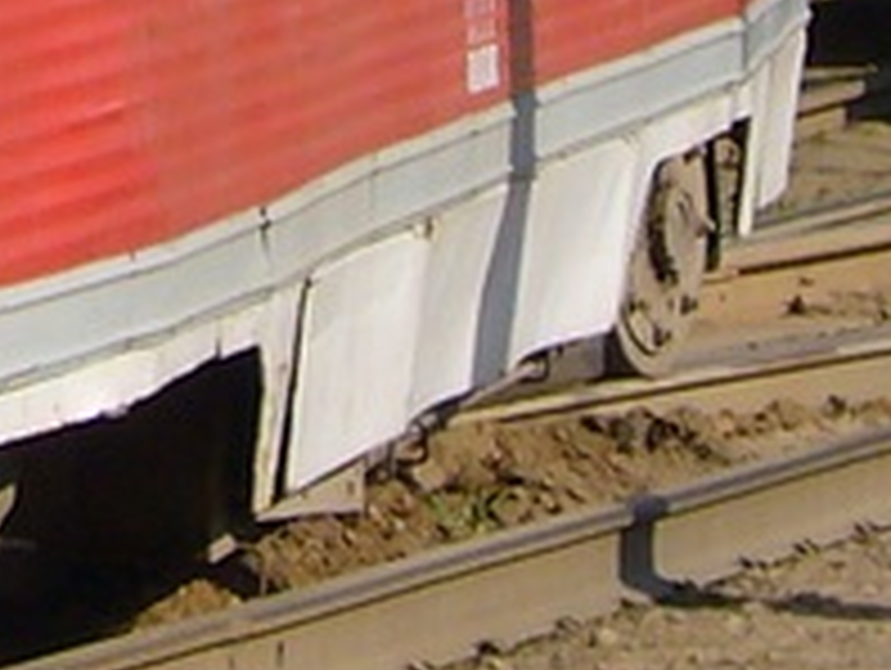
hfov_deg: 3.7
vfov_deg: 2.8
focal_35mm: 521
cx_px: -1174
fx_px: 13427
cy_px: -827
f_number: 5
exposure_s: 1/500
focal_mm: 14.2
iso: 80
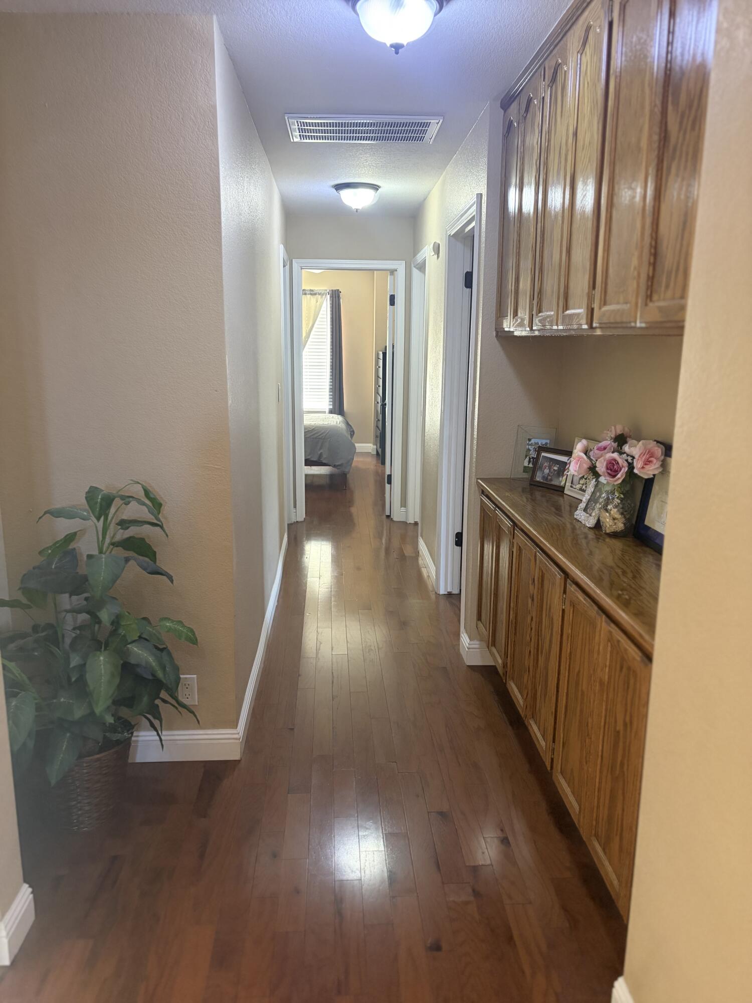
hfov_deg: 53.1
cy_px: 502
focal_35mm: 26
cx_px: 376
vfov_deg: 67.3
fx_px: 753
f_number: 1.6
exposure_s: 1/60
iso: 400
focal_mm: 5.96
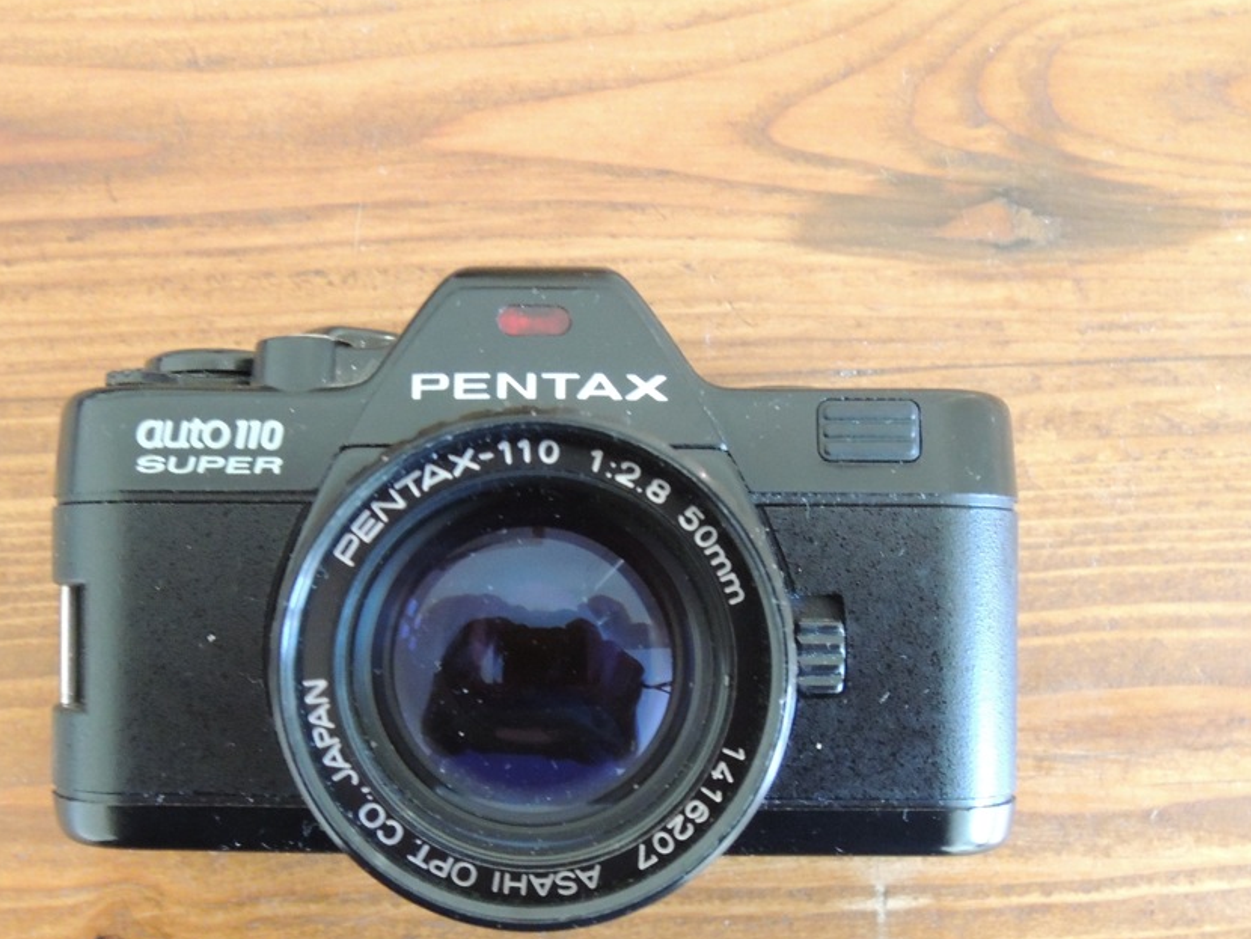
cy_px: 622
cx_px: 517
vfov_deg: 38.3
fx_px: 1338
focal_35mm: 37
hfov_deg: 49.9
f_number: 3.5
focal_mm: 4.3
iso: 800
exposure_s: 1/8
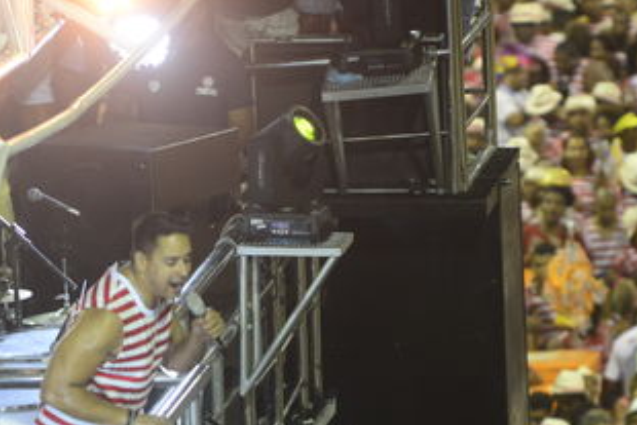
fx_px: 8355
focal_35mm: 472
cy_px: 433
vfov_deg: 2.9
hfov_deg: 4.4
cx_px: 487
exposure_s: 1/400
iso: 1600
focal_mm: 200
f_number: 2.8
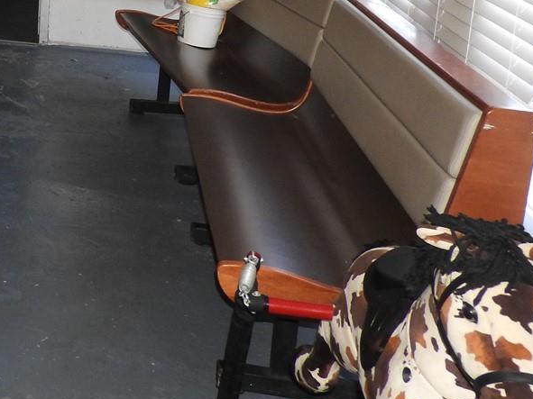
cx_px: -162
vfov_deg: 21.3
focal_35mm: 65
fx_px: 1001
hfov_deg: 25.6
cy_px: -58
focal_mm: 4.3
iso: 200
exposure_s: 1/30
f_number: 3.3
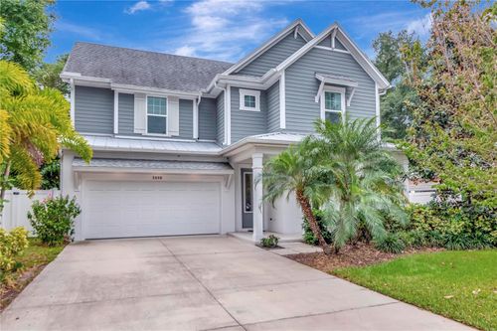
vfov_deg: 53.1
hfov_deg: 73.8
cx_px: 248
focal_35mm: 24
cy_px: 166
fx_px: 331
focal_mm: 16
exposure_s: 1/2000
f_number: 8
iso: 1000
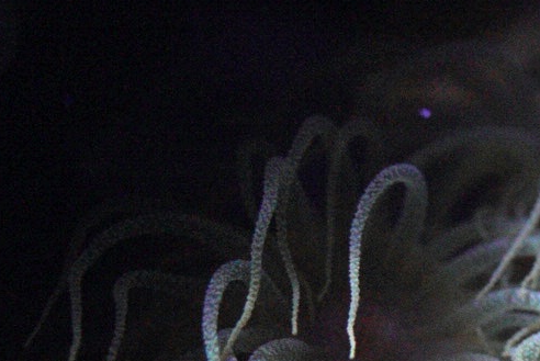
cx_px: 585
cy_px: 382
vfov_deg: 3.1
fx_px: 6651
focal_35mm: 443
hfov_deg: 4.6
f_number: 4
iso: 4000
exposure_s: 1/161
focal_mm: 90
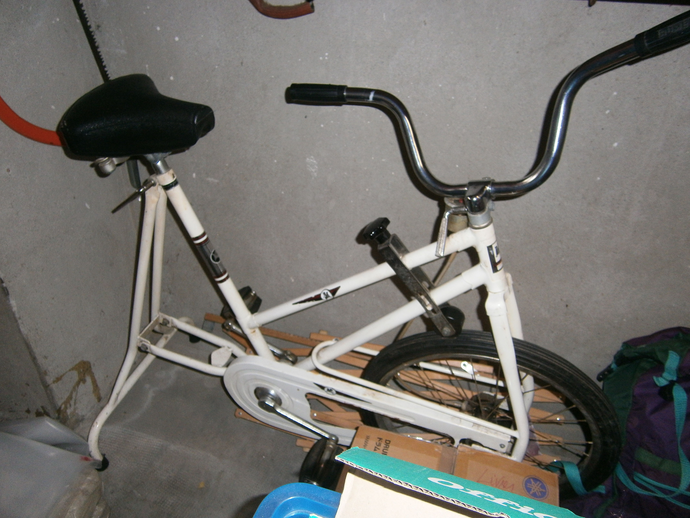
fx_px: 518
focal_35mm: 26
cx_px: 345
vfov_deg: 53.1
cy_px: 259
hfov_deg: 67.3
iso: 125
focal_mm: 4.7
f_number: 2.8
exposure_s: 1/30
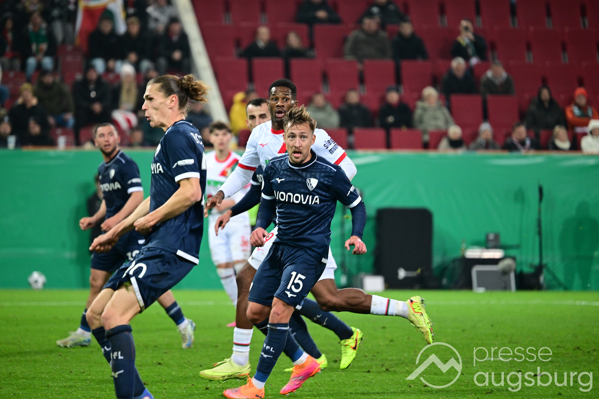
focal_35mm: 320
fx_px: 5322
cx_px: 300
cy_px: 200
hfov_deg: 6.4
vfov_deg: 4.3
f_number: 5.3
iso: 2500
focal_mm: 320
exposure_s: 1/400
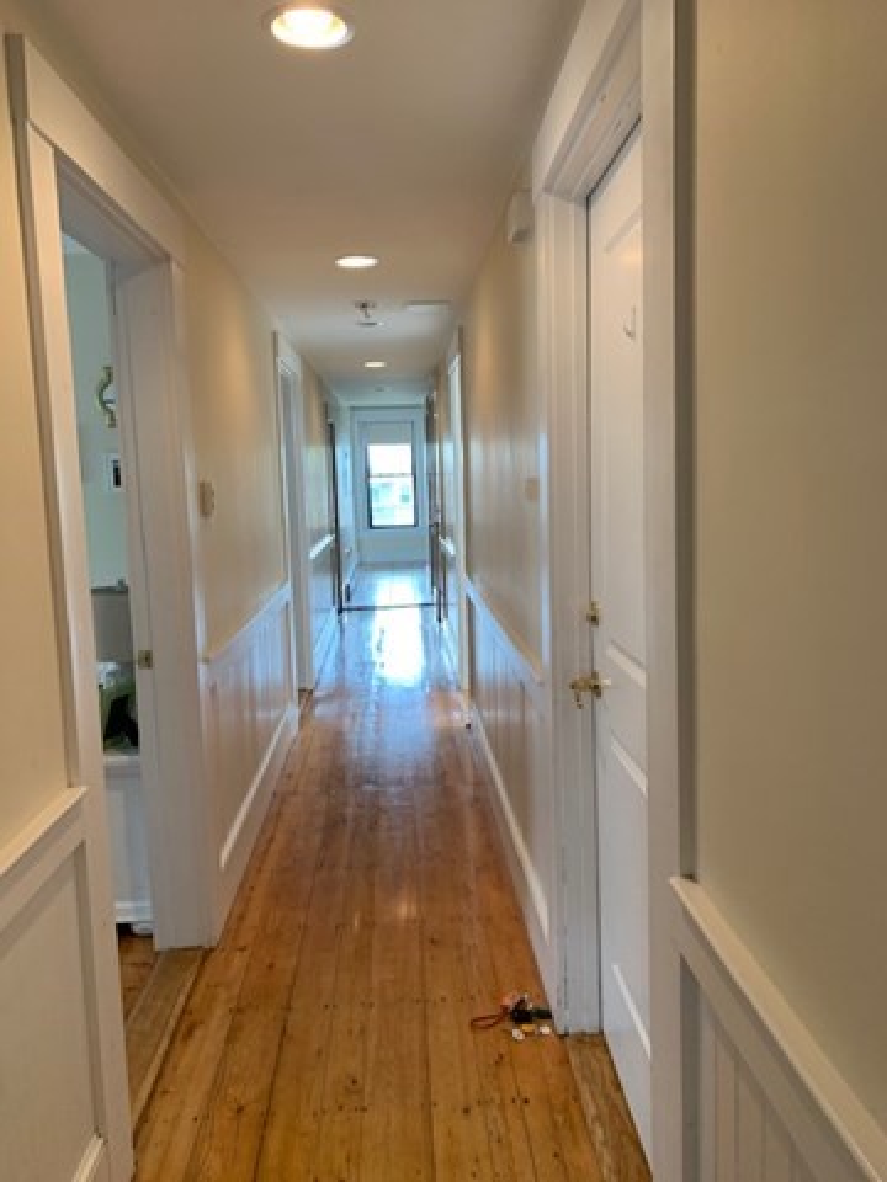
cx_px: 444
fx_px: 888
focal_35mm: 26
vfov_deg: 67.3
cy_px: 591
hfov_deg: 53.1
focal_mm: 4.25
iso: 80
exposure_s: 1/60
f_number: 1.8
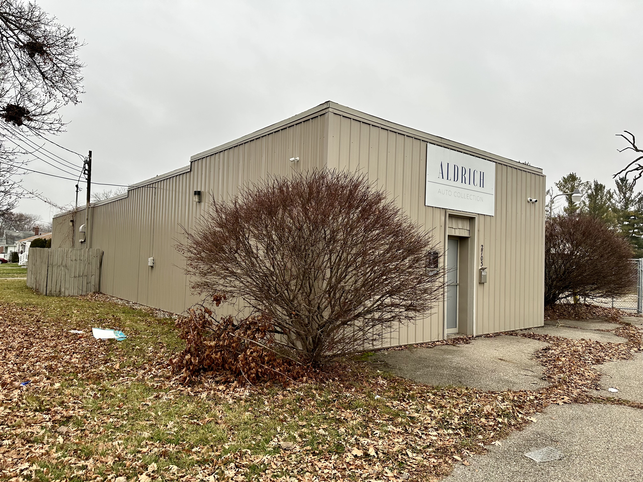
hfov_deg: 71.6
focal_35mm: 24
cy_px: 241
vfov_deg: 56.8
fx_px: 446
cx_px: 322
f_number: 1.78
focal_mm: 6.86
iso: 80
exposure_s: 1/383
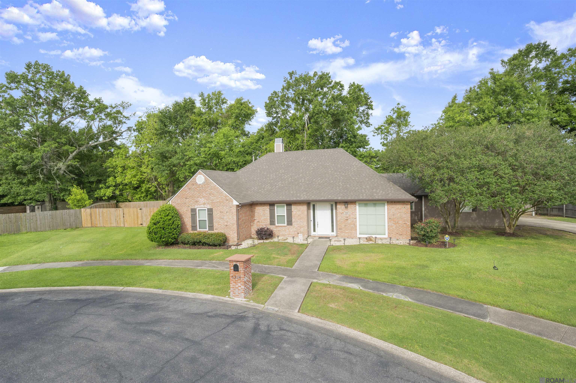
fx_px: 288
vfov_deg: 67.3
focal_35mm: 18
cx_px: 288
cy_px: 192
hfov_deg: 90.0
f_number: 10
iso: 400
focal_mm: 18
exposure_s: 1/500
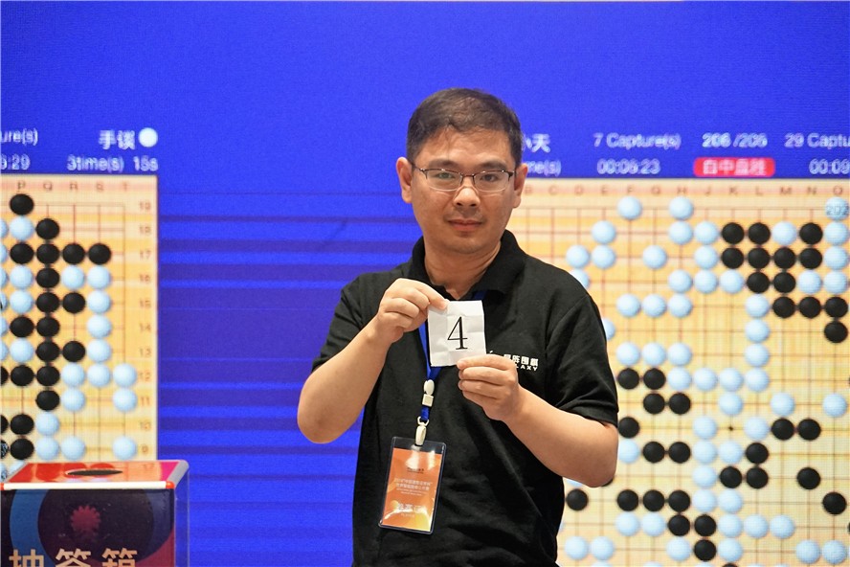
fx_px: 2479
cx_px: 425
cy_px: 284
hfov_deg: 19.5
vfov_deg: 13.0
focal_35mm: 105
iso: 3200
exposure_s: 1/125
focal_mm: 70
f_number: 4
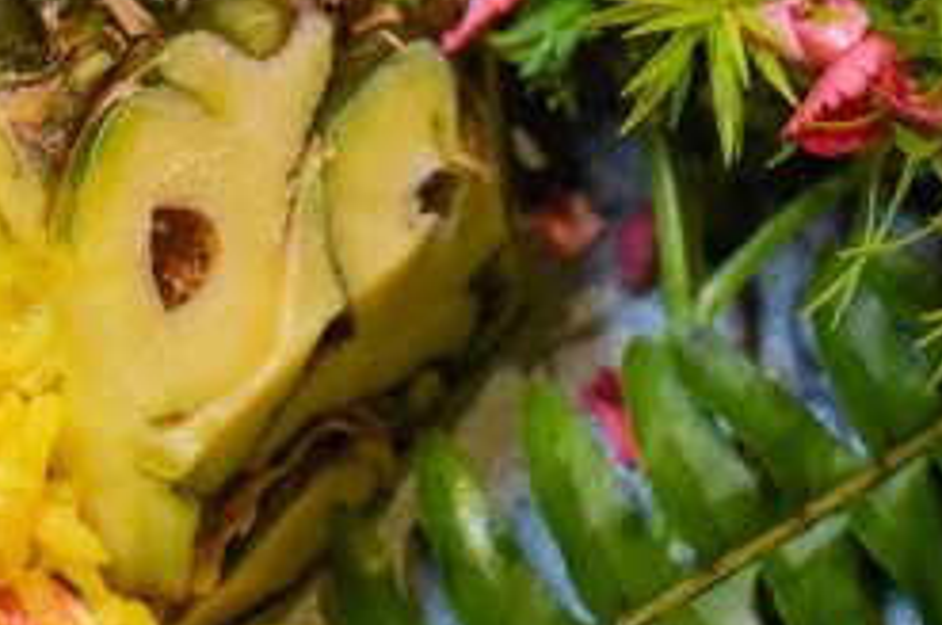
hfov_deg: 6.8
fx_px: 7813
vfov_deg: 4.6
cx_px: -385
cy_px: 143
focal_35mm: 299
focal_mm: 48
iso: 1250
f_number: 6.3
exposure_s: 1/400
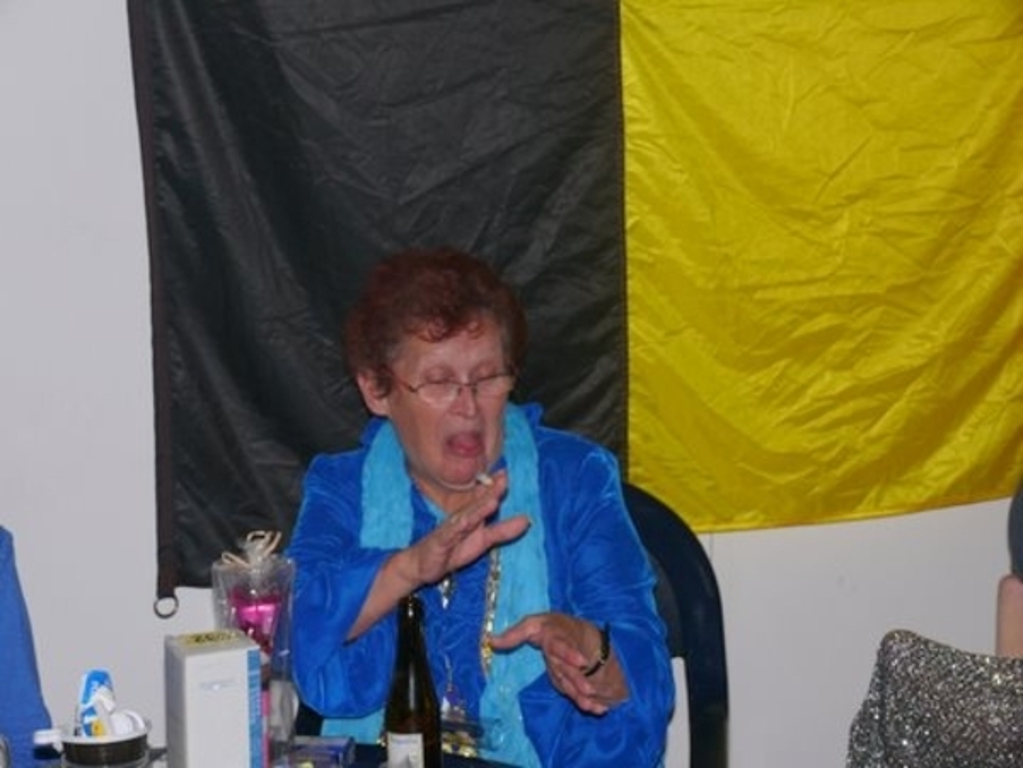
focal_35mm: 80
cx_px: 512
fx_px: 2364
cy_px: 384
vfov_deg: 18.4
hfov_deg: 24.4
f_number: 5
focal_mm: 16.9
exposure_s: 1/60
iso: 100
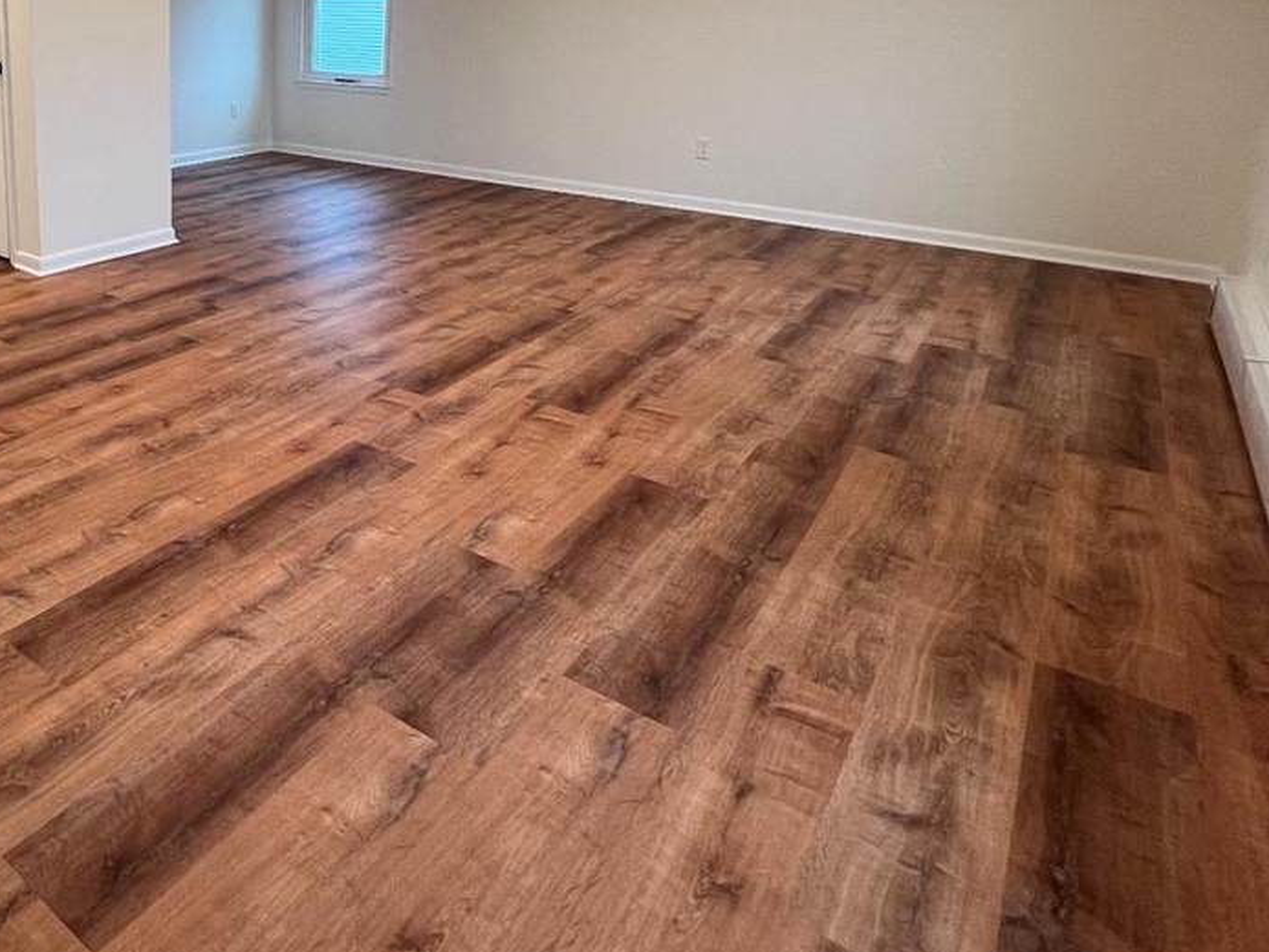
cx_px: 244
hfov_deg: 64.8
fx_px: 880
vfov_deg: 53.8
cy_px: 218
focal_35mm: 24
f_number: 1.8
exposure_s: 1/120
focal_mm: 1.57
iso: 250
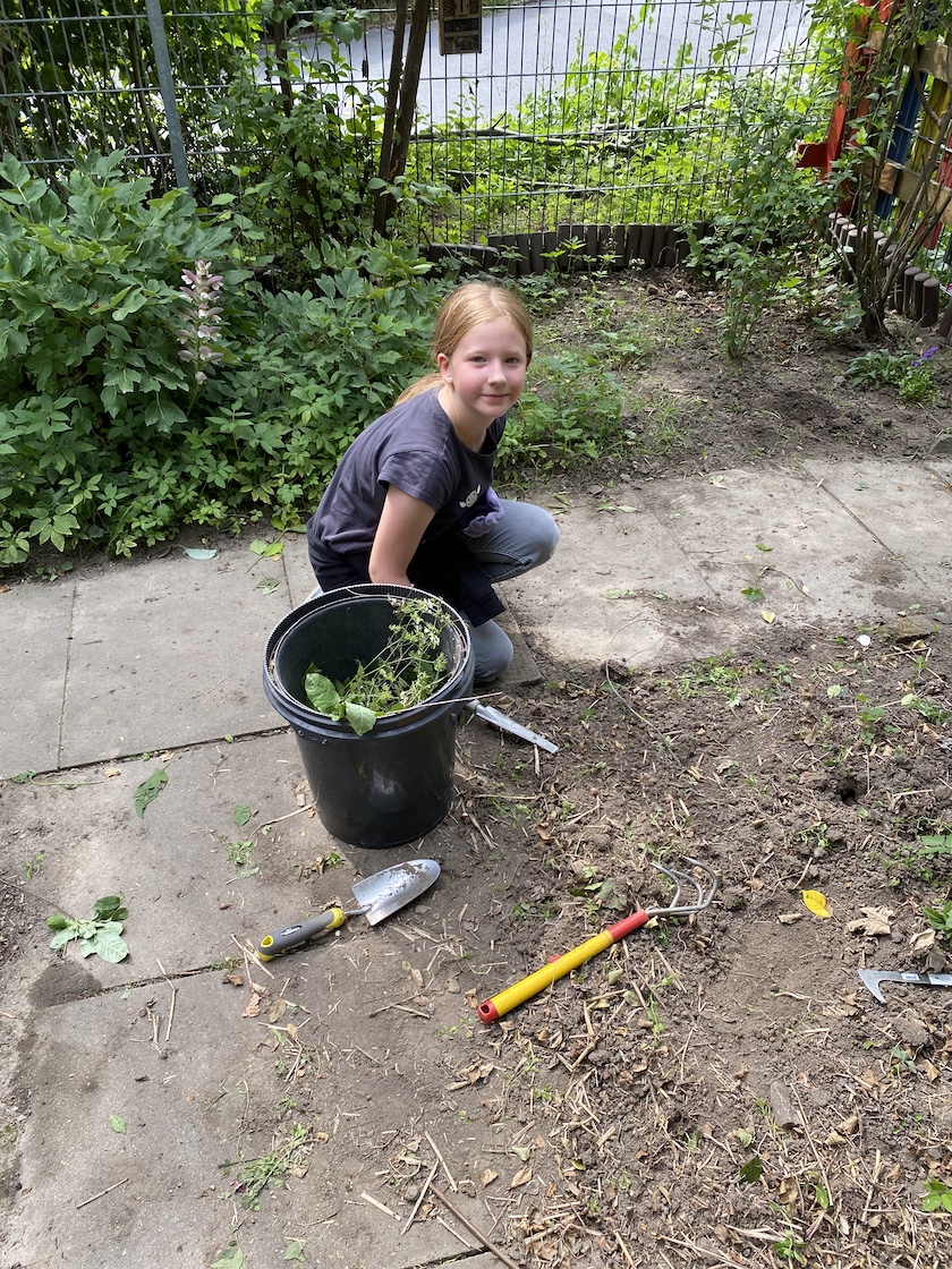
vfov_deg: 67.3
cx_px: 476
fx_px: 953
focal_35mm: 26
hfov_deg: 53.1
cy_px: 634
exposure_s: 1/326
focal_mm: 4.25
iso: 32
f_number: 1.8
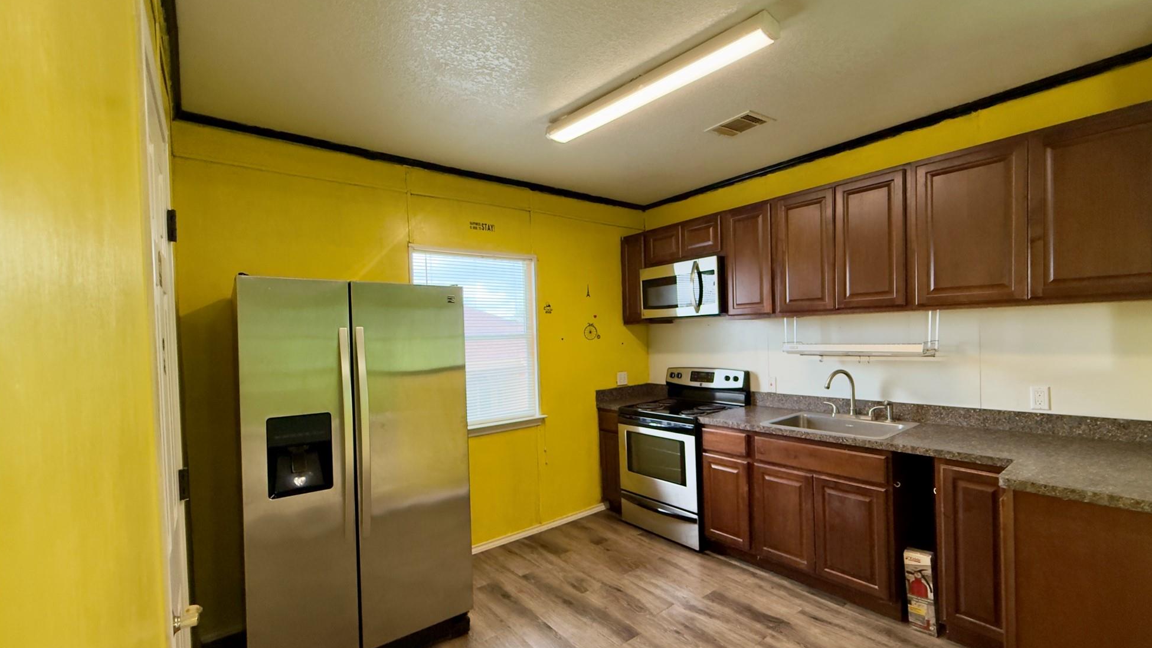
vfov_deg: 67.0
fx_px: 489
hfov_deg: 99.3
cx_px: 600
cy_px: 342
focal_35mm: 16
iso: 400
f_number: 2.2
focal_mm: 2.22
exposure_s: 1/120
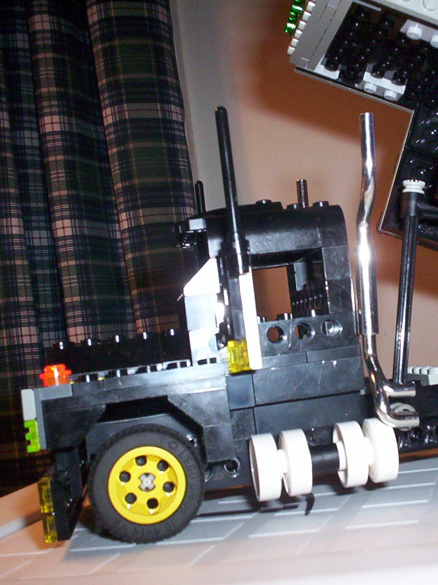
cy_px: 292
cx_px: 342
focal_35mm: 51
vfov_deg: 37.5
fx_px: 861
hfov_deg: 28.0
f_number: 4.5
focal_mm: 4.99
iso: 140
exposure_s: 1/60
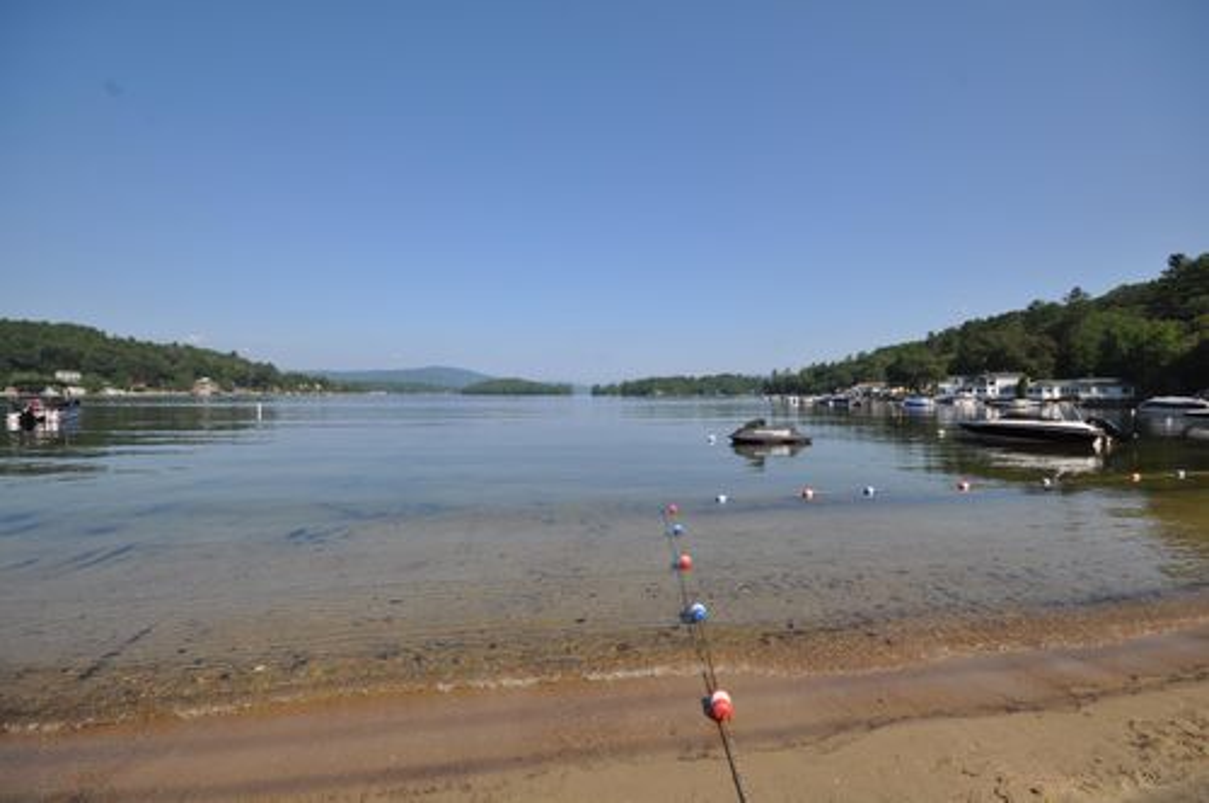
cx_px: 604
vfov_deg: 77.2
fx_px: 503
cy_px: 402
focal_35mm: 15
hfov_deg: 100.5
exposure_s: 1/320
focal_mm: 10
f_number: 9
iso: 200
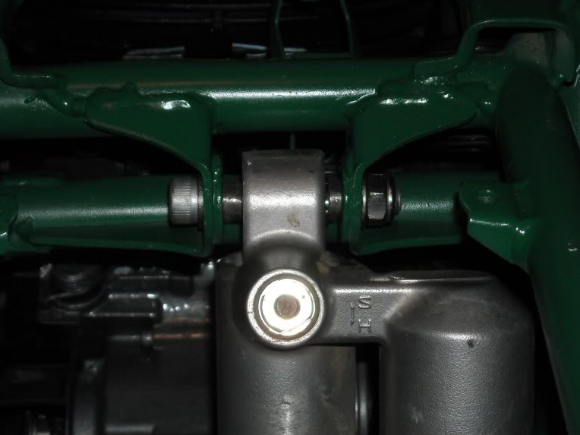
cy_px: 212
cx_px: 284
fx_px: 1843
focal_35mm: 110
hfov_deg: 17.9
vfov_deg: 13.5
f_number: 4.7
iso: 200
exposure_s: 1/125
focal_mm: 17.1
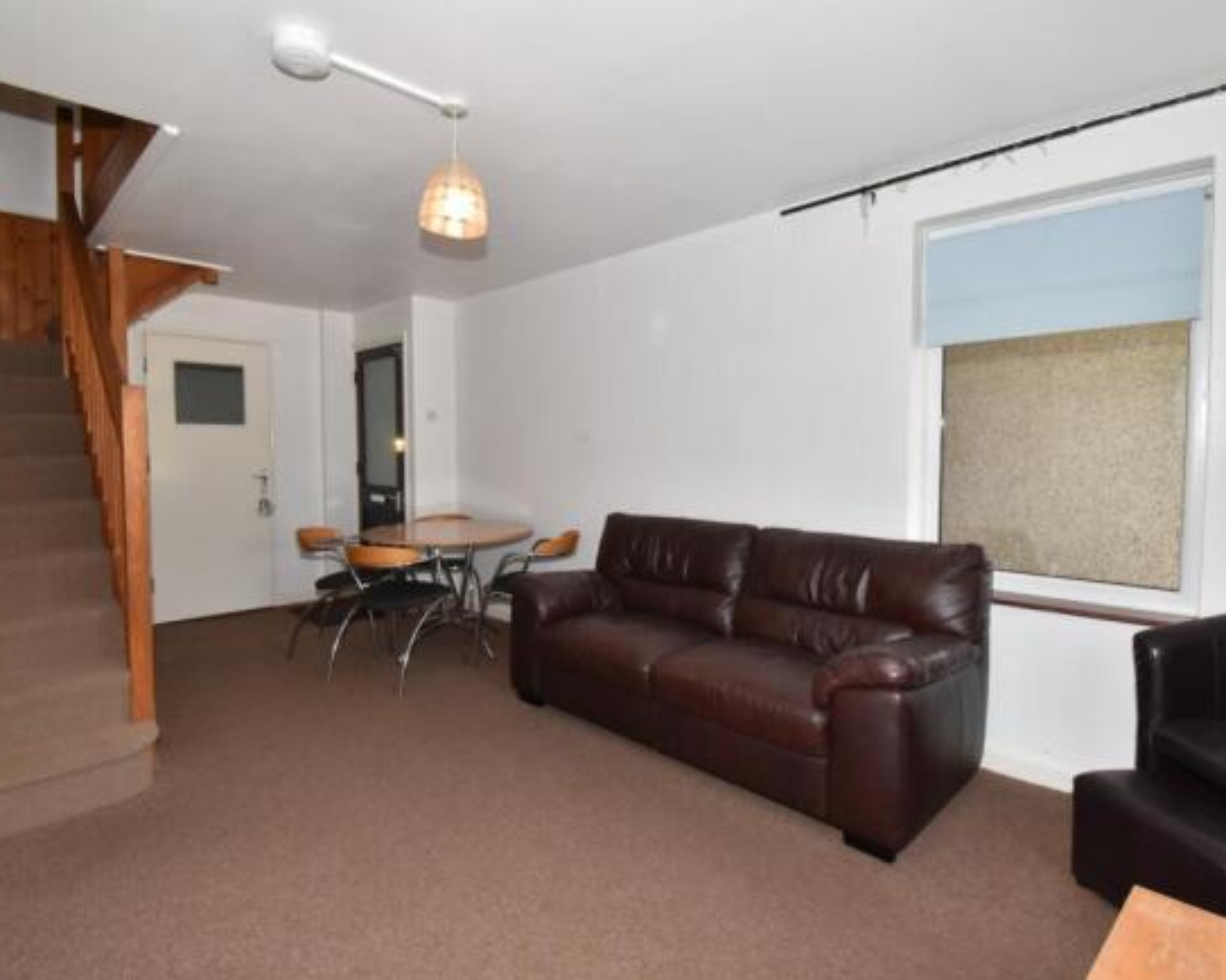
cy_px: 489
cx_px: 606
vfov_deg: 76.9
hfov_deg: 89.7
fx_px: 617
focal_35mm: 17
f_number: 13
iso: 900
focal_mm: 10
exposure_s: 1/60
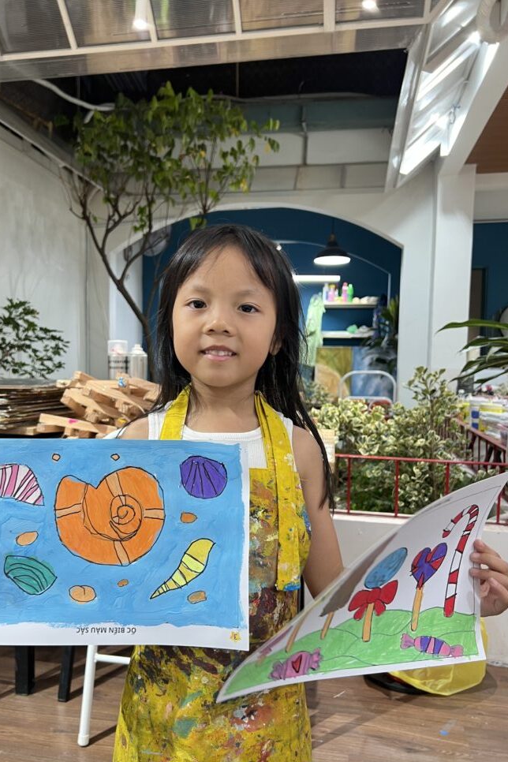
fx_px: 593
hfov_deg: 46.3
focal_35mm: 28
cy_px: 393
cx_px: 216
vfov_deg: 65.5
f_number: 1.5
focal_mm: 5.7
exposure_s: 1/50
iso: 64
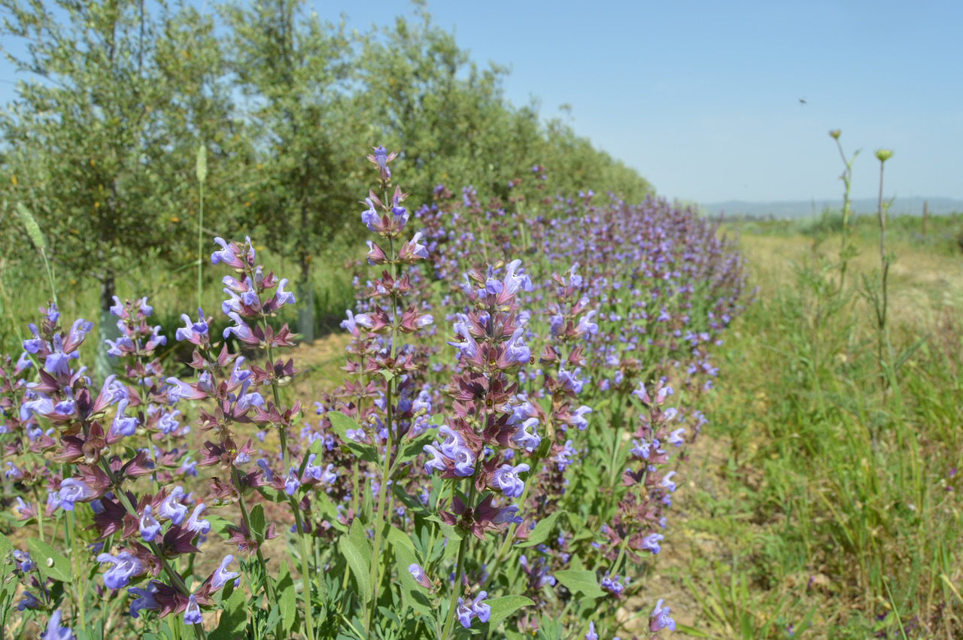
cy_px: 320
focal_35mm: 27
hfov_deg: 67.4
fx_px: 722
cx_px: 482
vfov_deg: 47.8
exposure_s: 1/200
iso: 100
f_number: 8
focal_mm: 18
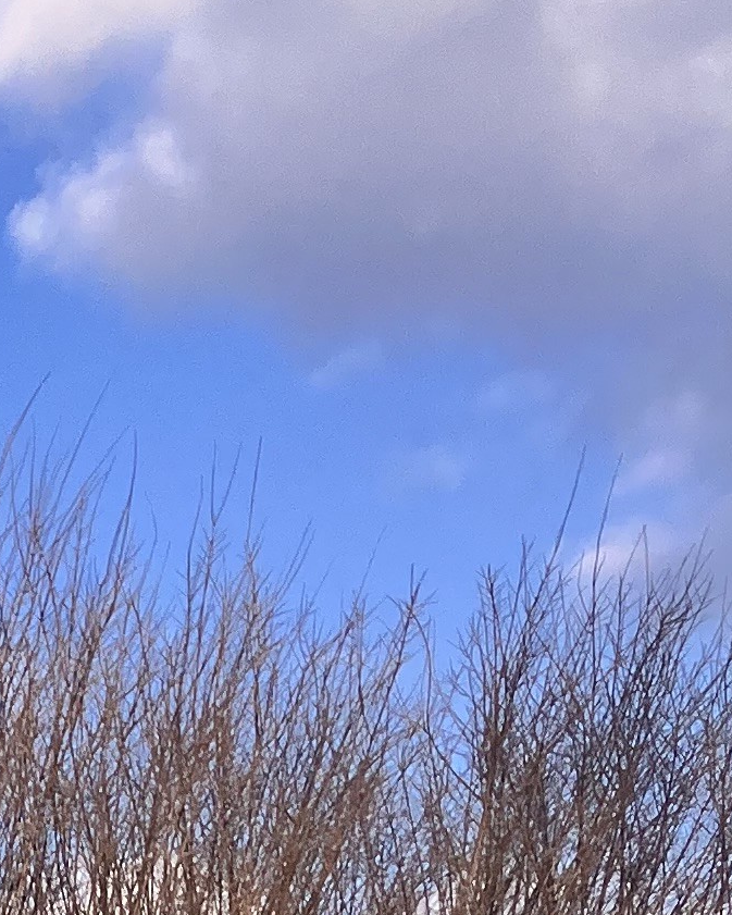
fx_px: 3547
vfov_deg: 12.0
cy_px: 2148
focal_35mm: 131
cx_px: -893
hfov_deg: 10.5
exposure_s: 1/1567
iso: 32
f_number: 1.8
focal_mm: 3.99
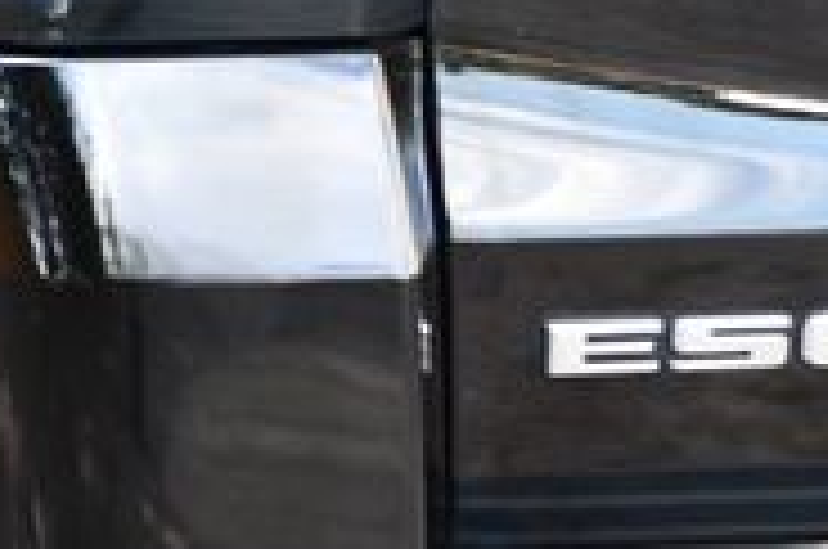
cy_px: 356
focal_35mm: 585
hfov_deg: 3.5
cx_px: 914
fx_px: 13431
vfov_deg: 2.3
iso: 800
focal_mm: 112
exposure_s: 1/200
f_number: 4.8
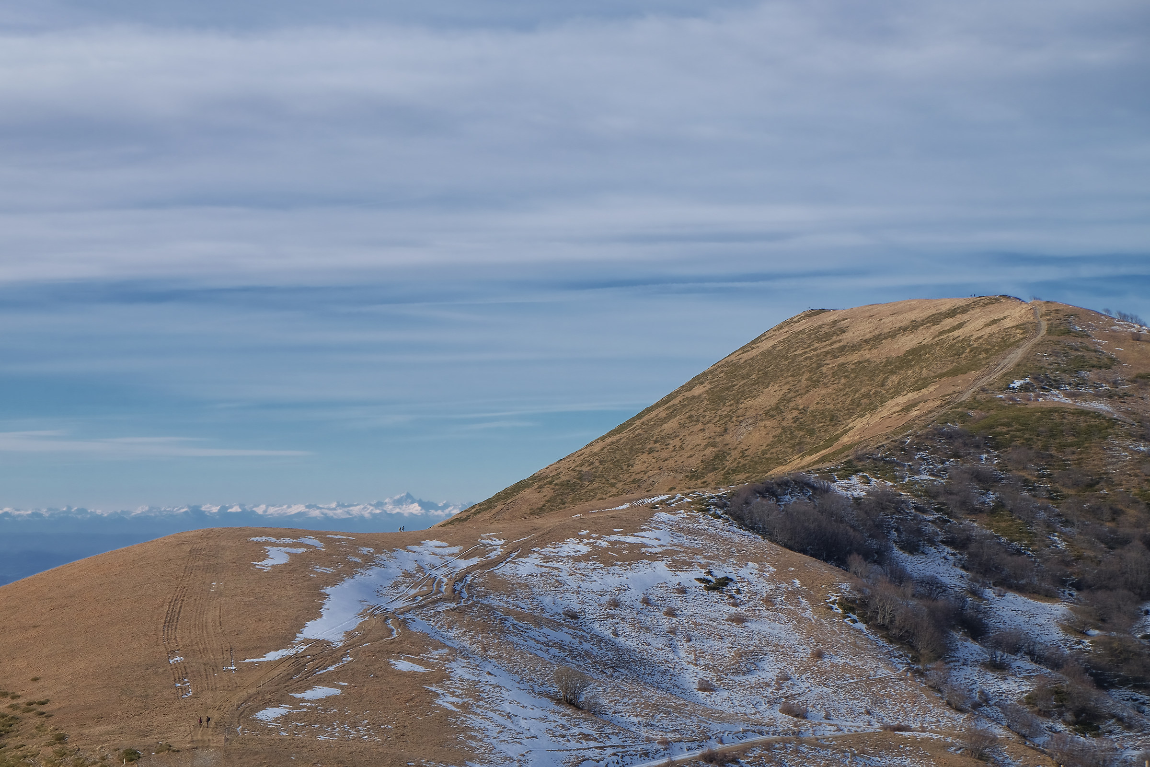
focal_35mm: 75
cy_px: 384
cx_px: 575
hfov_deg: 27.0
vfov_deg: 18.2
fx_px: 2396
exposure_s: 1/500
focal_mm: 50
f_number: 7.1
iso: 200
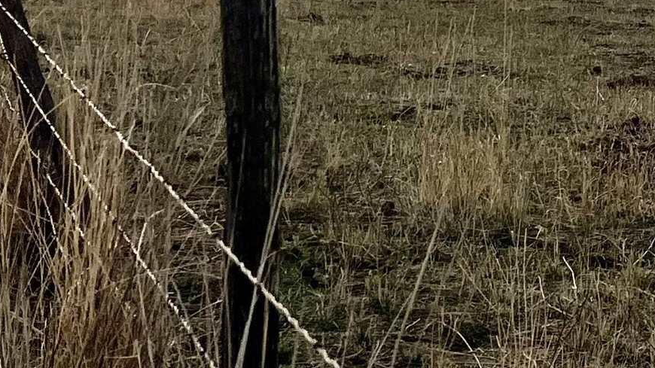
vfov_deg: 11.4
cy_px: -245
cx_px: 1064
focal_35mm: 100
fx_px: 1736
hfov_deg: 18.2
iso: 50
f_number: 1.5
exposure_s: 1/486
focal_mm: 5.7
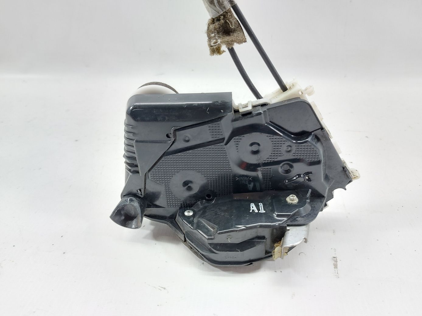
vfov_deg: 56.8
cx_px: 211
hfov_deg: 71.6
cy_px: 158
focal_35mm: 24
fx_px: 293
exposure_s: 1/50
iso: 160
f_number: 1.8
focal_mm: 5.23
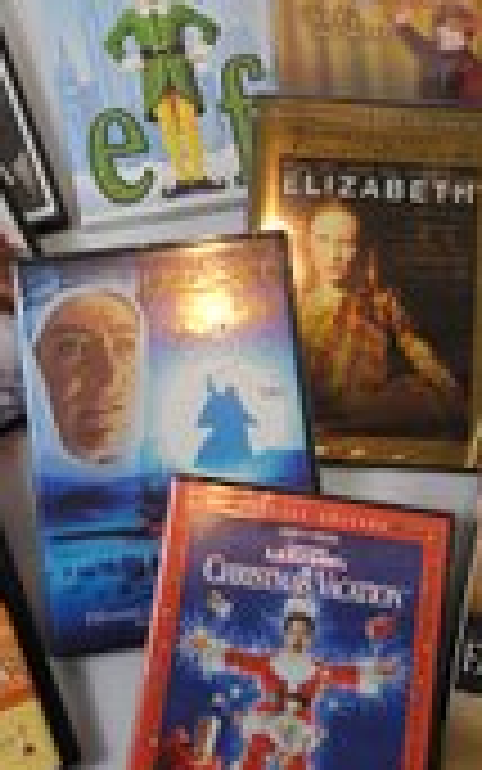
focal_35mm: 49
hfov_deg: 26.4
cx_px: 259
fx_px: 1029
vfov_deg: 40.8
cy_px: 290
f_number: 1.8
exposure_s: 1/120
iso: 80
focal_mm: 5.4
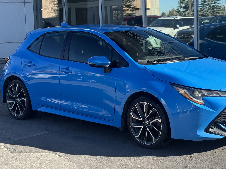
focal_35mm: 70
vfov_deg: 21.0
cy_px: 69
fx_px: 457
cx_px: 140
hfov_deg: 27.7
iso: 64
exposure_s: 1/1681
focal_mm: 6.76
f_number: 1.78
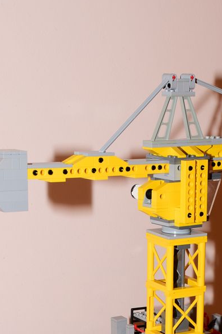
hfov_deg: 13.9
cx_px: 189
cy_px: 308
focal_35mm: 98
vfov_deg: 20.4
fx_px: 906
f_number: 11
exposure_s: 1/60
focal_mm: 32
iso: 400
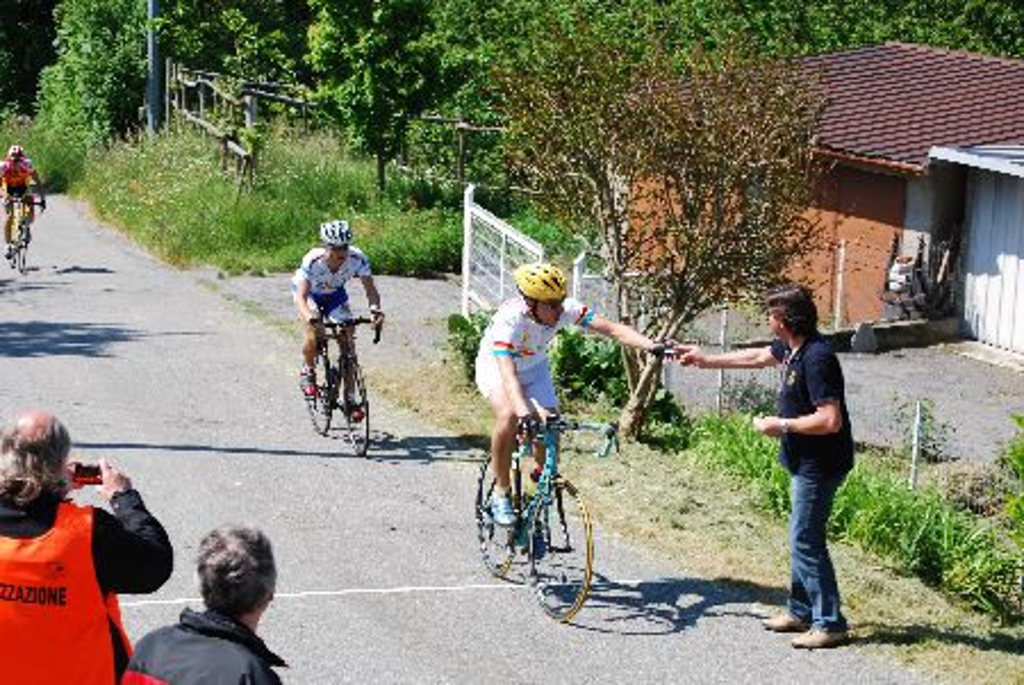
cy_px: 342
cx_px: 512
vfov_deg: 16.6
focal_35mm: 82
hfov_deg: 24.6
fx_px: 2349
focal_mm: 55
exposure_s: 1/125
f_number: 9
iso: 100
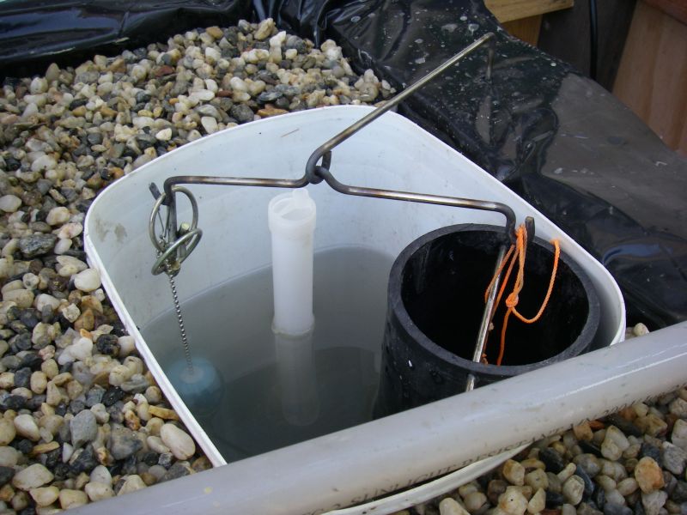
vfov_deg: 37.7
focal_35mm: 38
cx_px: 344
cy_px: 258
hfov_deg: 49.0
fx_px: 754
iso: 64
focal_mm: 6.3
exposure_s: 1/50
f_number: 3.3
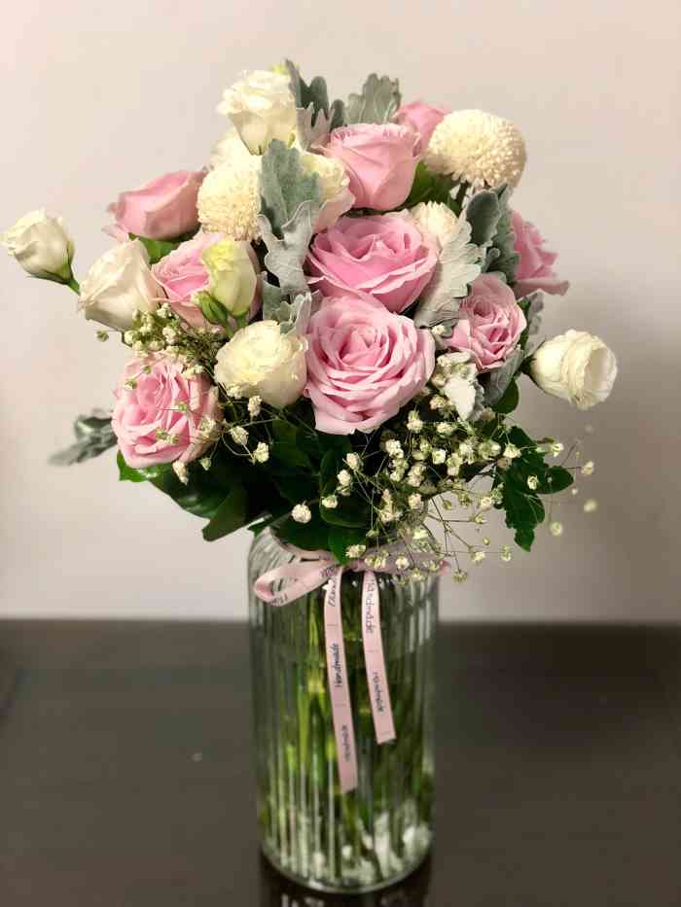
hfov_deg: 28.0
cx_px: 340
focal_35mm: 52
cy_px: 454
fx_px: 1364
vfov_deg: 36.8
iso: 160
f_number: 2.4
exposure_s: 1/14
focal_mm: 6
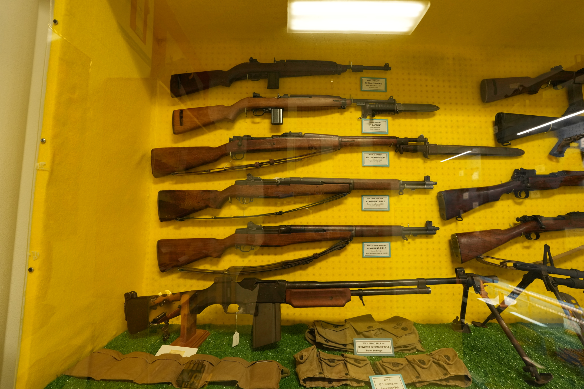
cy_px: 194
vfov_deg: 73.7
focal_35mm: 16
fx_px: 260
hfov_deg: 96.7
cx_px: 292
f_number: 8
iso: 2000
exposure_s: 1/30
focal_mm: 16
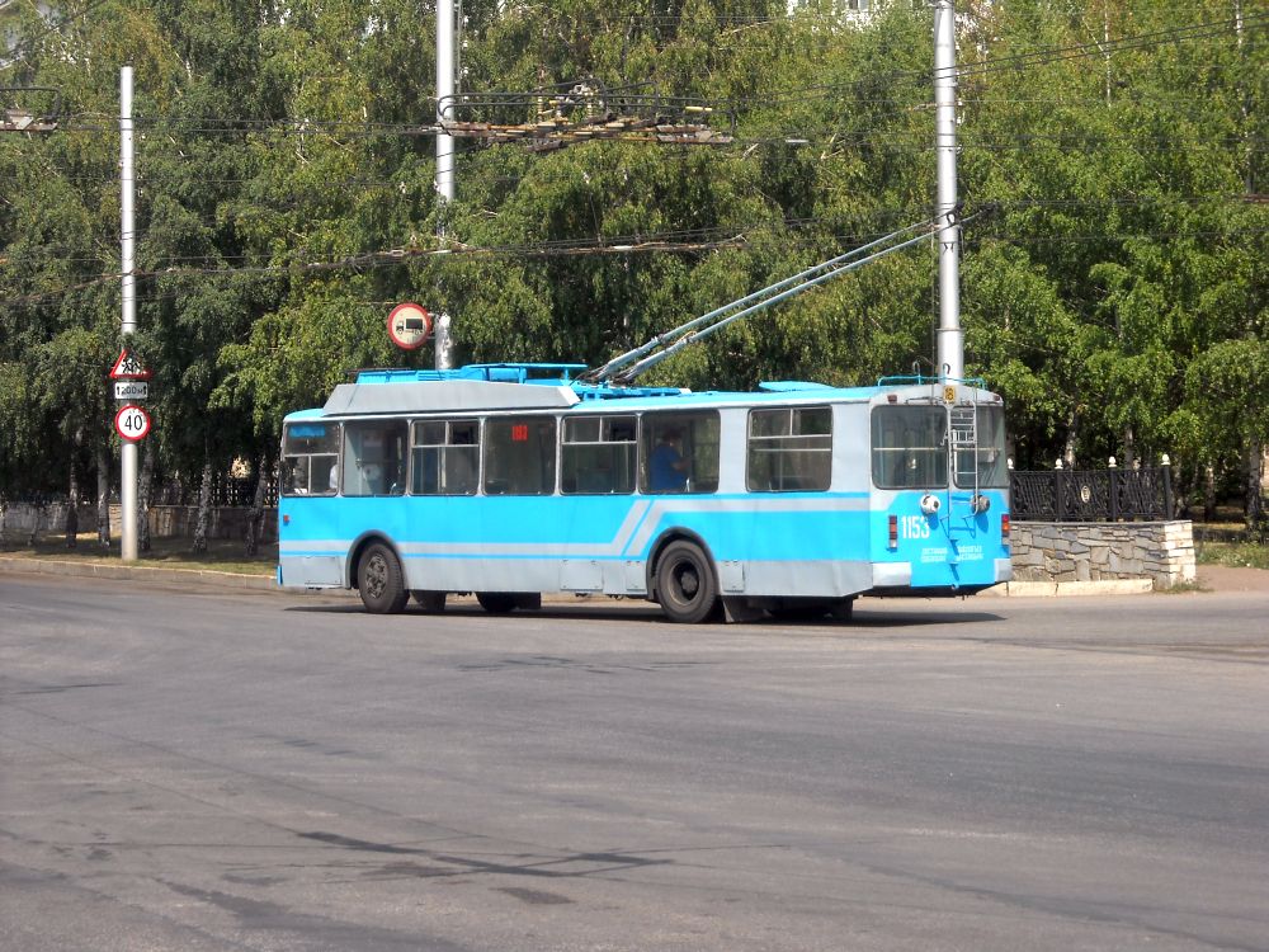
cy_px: 476
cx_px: 634
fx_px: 3849
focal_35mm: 105
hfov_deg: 18.7
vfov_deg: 14.1
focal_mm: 17.1
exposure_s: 1/402
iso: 64
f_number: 4.7
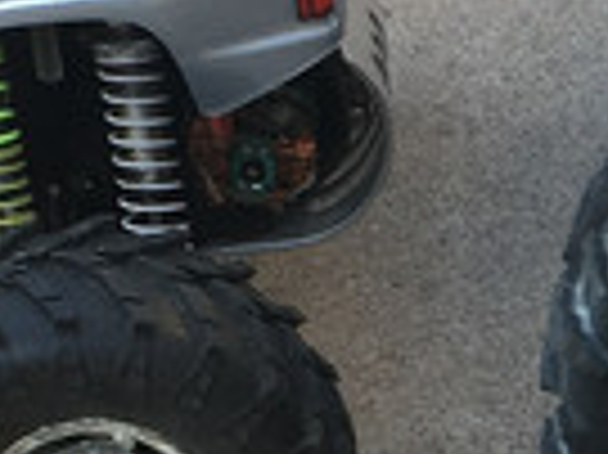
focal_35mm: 229
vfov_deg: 6.3
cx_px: 993
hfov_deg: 8.4
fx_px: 4019
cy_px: 809
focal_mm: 4.15
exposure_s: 1/120
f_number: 2.2
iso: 32
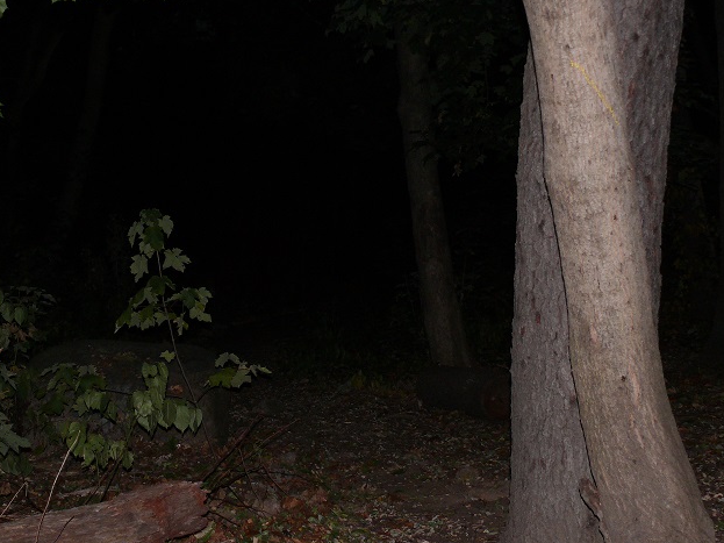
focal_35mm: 60
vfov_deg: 24.3
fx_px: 1255
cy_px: 207
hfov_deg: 32.1
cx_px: 299
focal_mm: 8.7
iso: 160
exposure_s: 1/30
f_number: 2.8
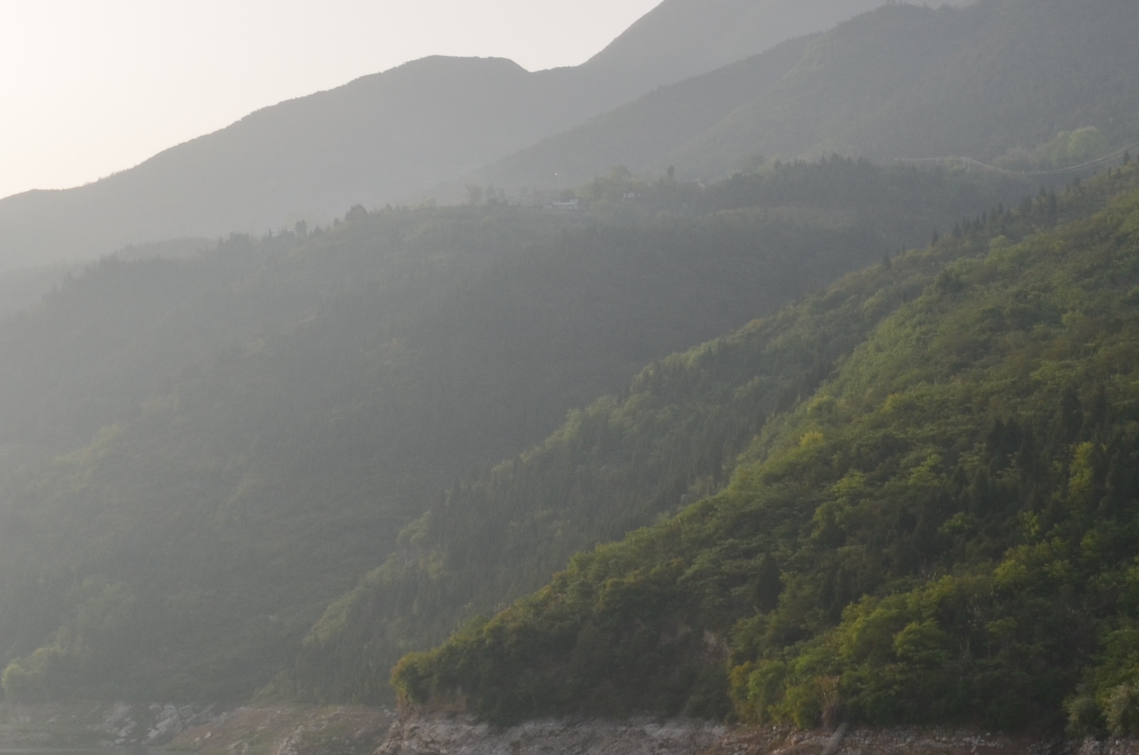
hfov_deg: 24.7
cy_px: 280
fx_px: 2589
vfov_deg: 16.6
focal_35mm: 82
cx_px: 767
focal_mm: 22
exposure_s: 1/125
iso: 180
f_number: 11
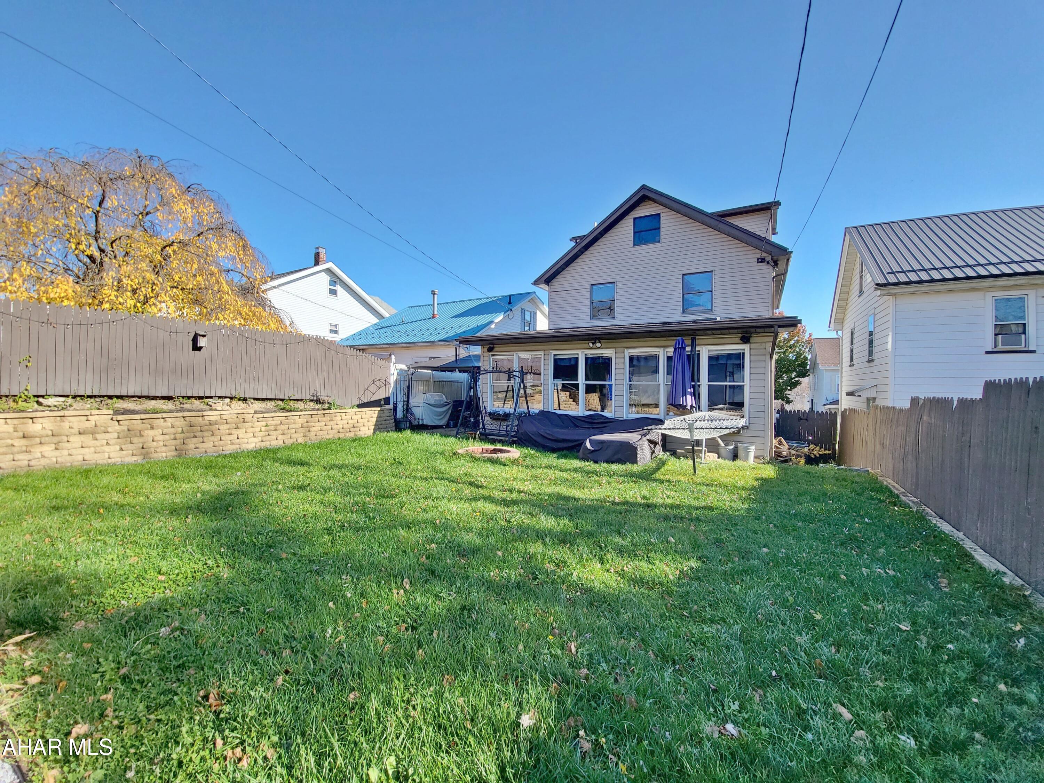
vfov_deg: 89.9
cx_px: 522
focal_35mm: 13
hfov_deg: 106.2
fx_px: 392
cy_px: 392
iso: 32
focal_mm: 1.74
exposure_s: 1/439
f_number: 2.2
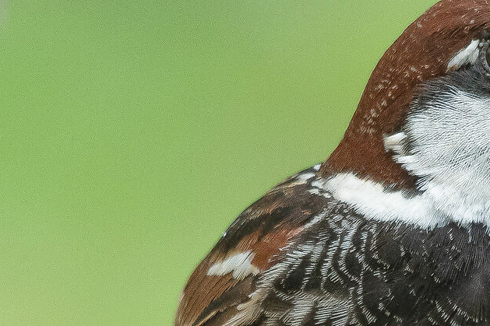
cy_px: 393
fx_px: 32711
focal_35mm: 2404
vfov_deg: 0.6
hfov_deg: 0.9
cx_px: 370
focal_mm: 420
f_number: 8
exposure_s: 1/60
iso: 800
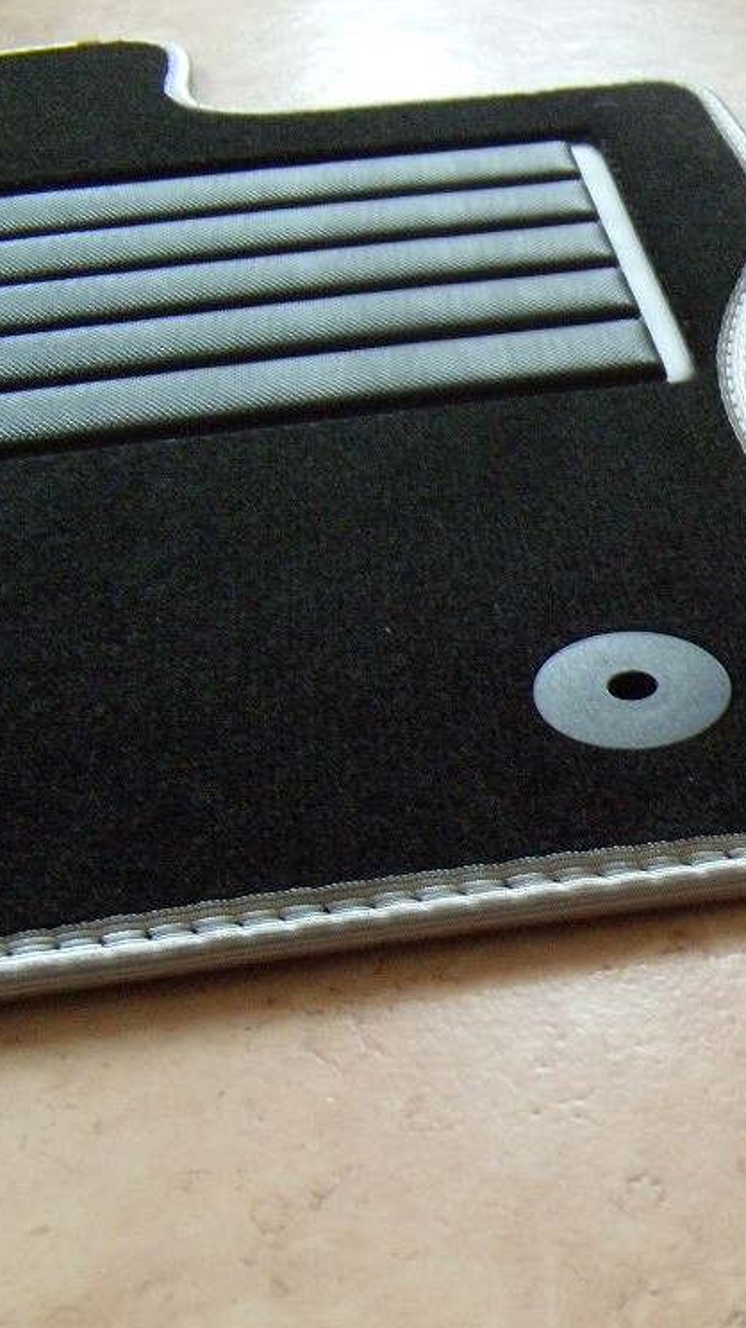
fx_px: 1901
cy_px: 684
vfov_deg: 38.5
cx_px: 873
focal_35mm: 54
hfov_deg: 20.8
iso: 400
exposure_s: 1/15
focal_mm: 6.4
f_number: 3.6
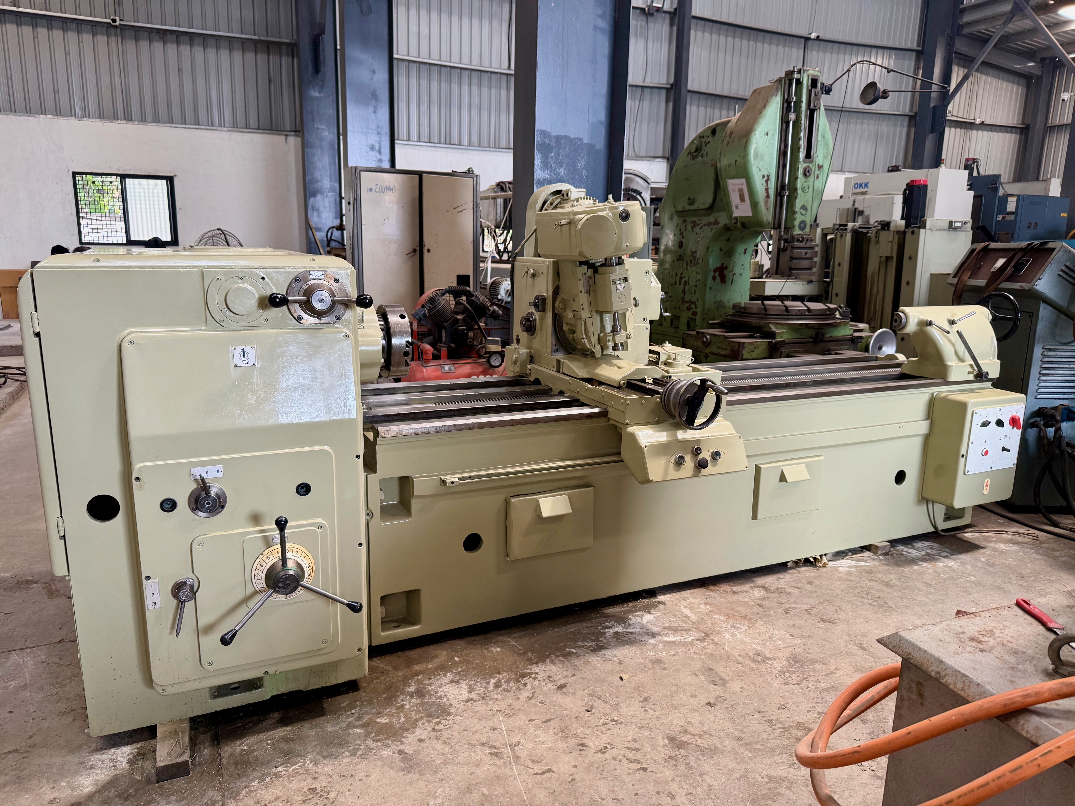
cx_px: 538
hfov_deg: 71.6
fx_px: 745
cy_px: 403
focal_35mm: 24
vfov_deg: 56.8
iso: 200
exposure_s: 1/105
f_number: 1.78
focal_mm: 6.76
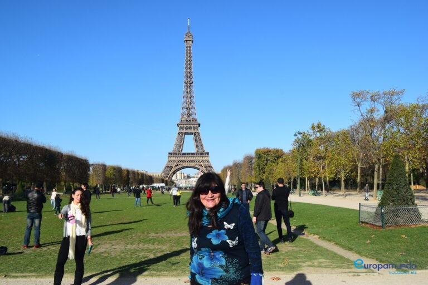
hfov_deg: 57.2
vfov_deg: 40.0
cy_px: 142
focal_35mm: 33
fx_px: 392
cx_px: 214
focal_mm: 22
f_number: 11
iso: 400
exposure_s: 1/500
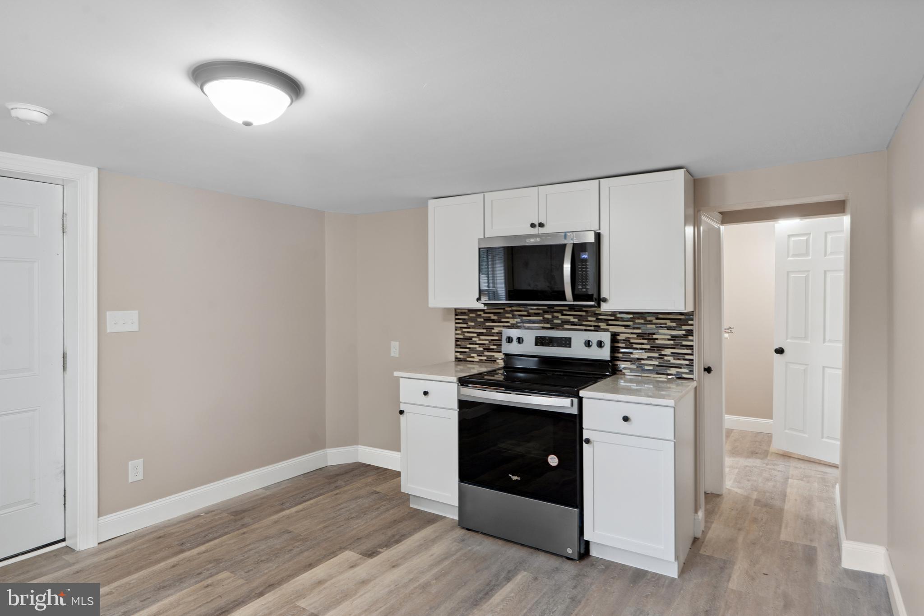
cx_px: 462
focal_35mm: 20
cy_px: 308
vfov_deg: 61.9
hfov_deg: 84.0
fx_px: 513
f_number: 8
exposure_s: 1
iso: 200
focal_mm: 20
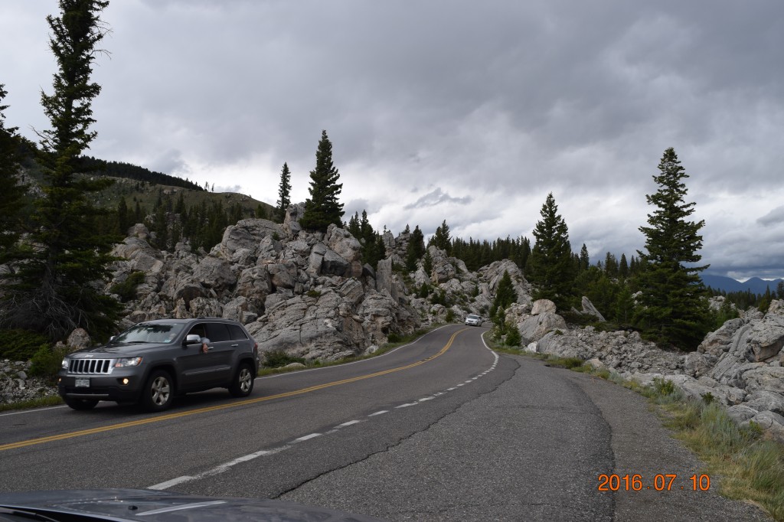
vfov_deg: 43.6
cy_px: 261
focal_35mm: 30
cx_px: 392
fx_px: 653
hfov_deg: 61.9
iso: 200
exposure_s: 1/320
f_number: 9
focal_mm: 20
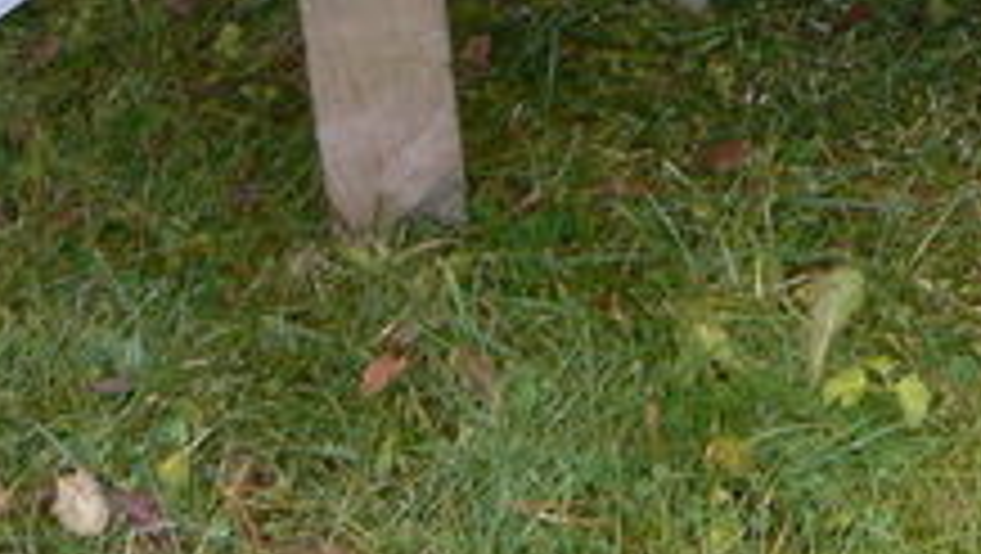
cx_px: 994
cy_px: -149
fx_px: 2994
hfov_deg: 18.1
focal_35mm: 115
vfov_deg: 10.4
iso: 80
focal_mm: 6
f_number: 2.8
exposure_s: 1/40
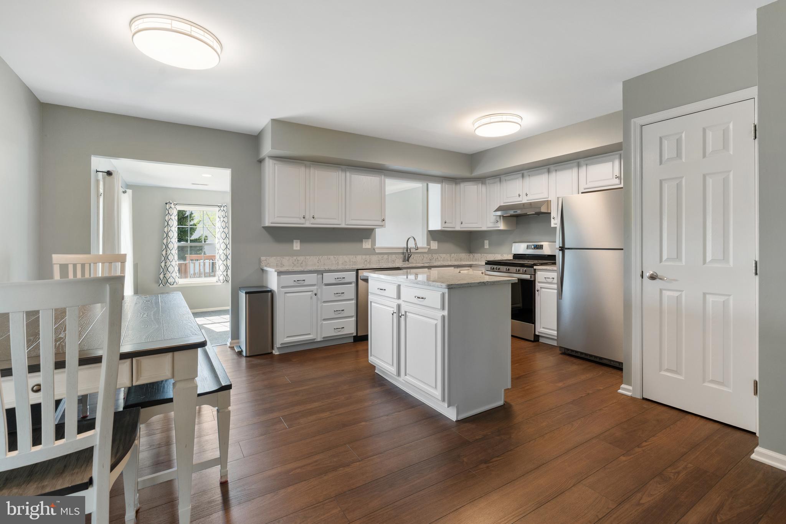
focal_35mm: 16
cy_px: 262
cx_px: 393
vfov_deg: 73.7
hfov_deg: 96.7
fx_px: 349
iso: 400
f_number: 8
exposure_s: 1/4
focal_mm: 16
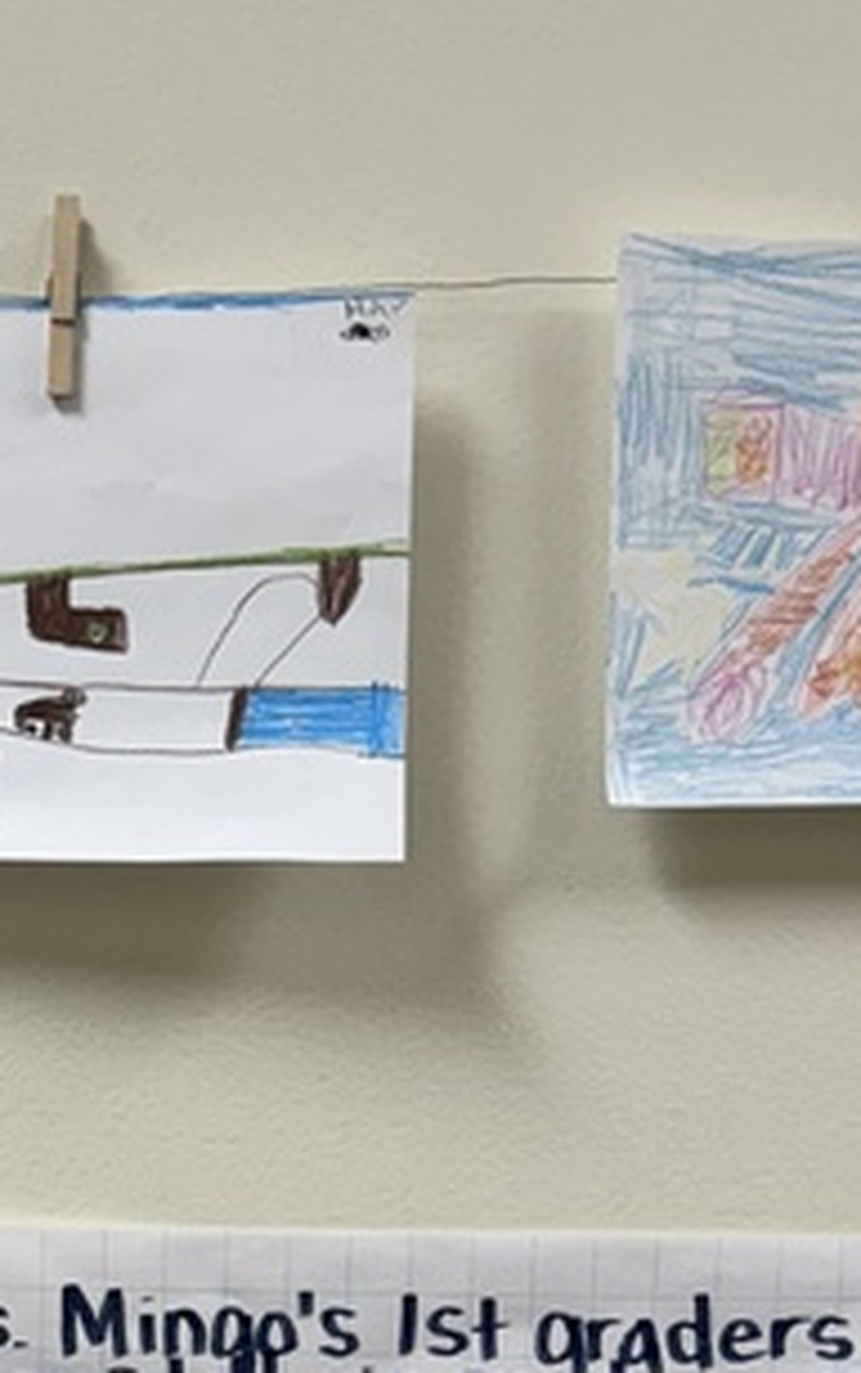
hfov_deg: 15.2
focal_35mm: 85
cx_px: 54
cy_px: 1624
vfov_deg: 22.5
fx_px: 3182
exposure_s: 1/120
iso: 160
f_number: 1.78
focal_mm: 6.76
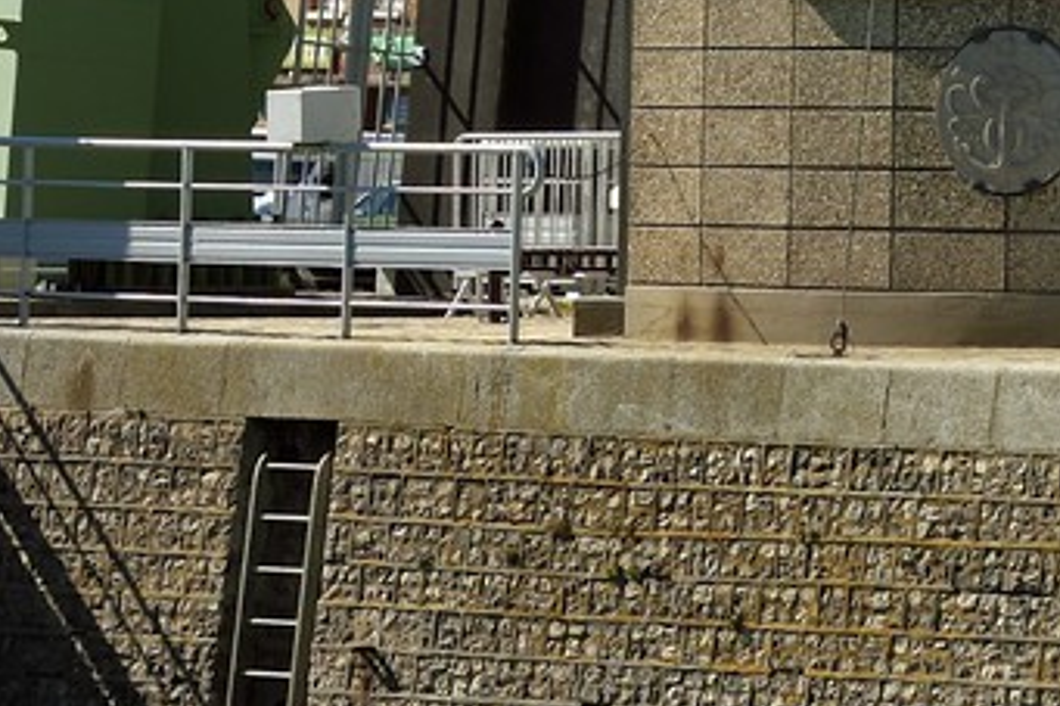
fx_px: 9653
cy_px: -467
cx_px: 2334
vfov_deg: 4.2
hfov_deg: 6.1
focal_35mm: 328
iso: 200
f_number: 11
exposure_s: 1/250
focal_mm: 70
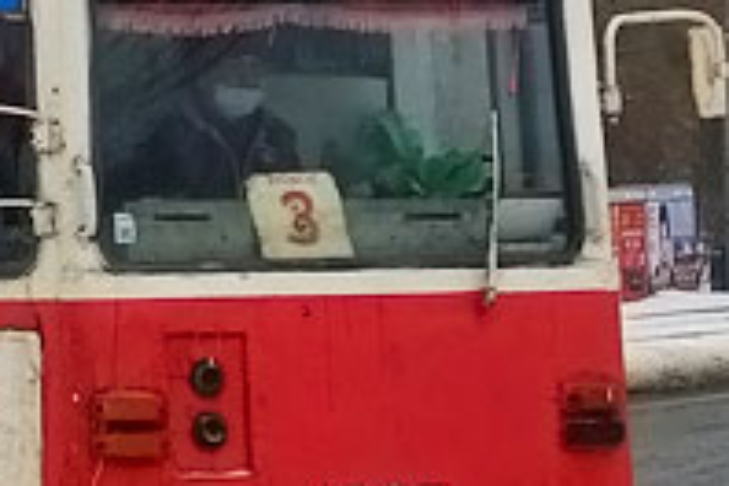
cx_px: -287
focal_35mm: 260
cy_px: -295
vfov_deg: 5.2
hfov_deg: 7.8
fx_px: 5265
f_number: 5
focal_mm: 16.01
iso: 125
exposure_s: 1/500
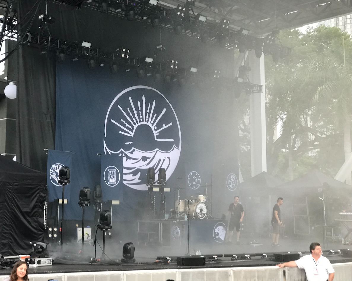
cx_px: 171
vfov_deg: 25.4
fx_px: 625
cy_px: 140
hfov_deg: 31.4
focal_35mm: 60
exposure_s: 1/61
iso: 100
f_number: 2.8
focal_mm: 6.6
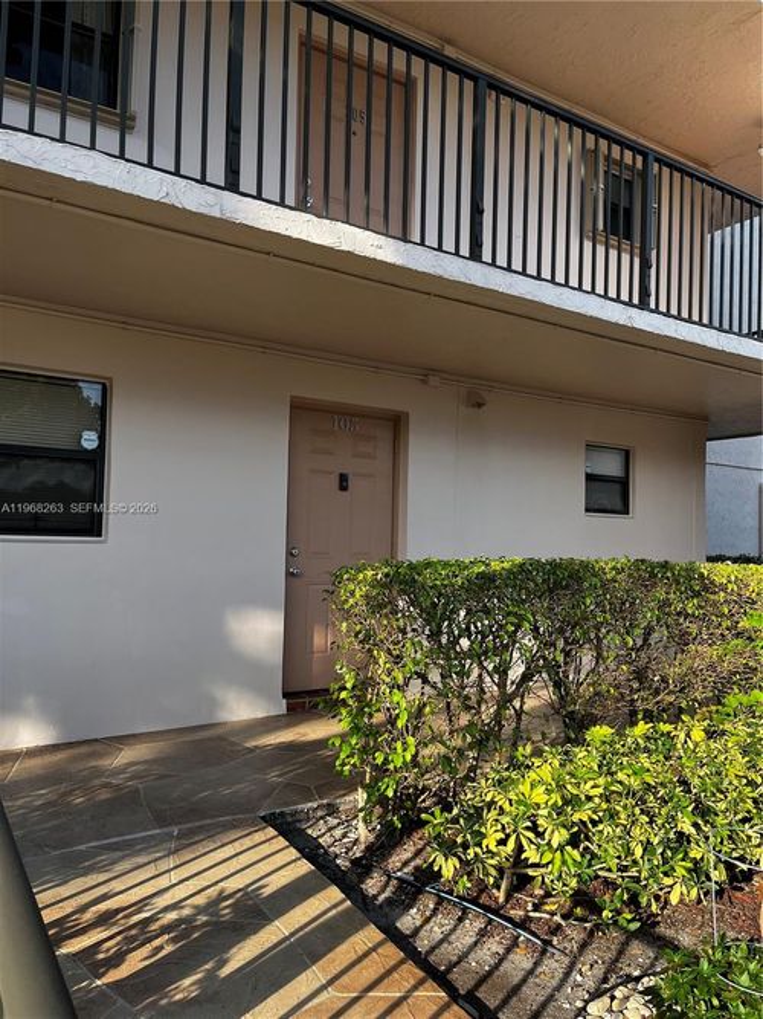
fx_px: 764
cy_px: 510
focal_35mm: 26
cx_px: 382
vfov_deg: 67.3
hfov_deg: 53.0
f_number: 1.6
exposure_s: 1/718
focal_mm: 5.1
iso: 50
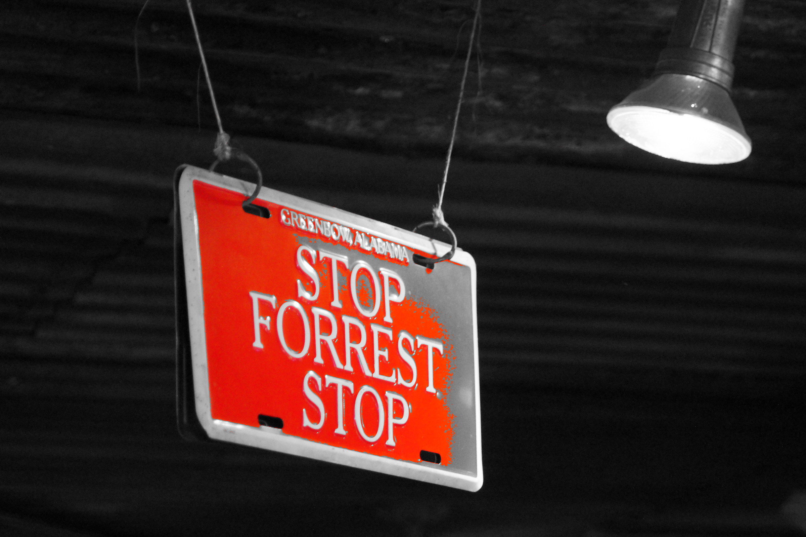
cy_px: 268
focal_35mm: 120
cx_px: 403
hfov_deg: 17.1
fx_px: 2685
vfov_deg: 11.4
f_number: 5.6
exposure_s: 1/8
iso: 3200
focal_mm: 80
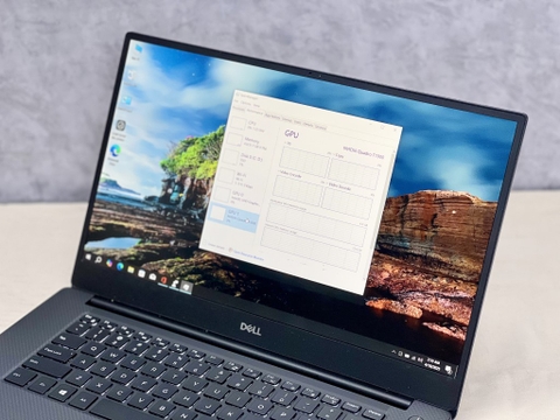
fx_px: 1246
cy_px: 210
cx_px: 280
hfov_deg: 25.3
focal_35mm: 77
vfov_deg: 19.1
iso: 160
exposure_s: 1/100
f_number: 2.8
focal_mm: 9
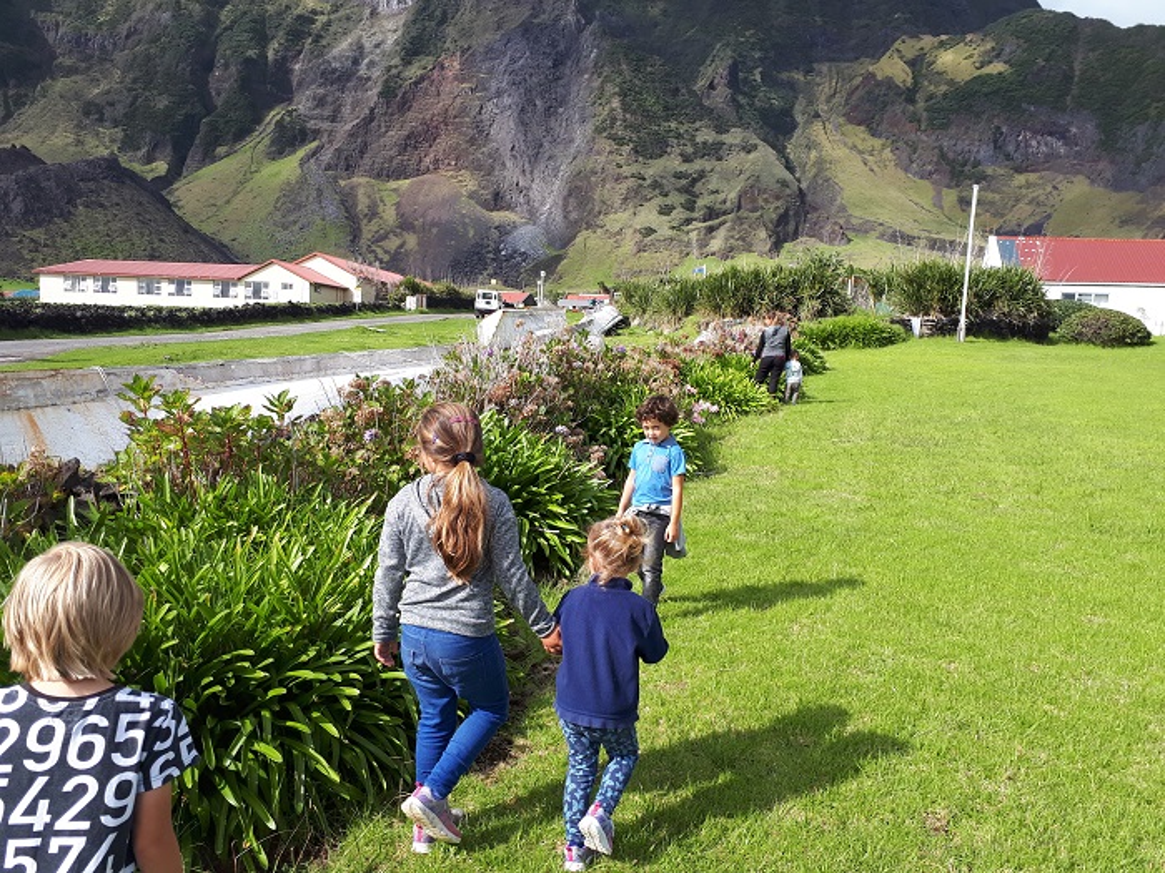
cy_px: 436
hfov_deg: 65.3
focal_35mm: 27
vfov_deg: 51.4
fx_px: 909
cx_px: 582
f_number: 1.9
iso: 40
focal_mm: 3.6
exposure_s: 1/872
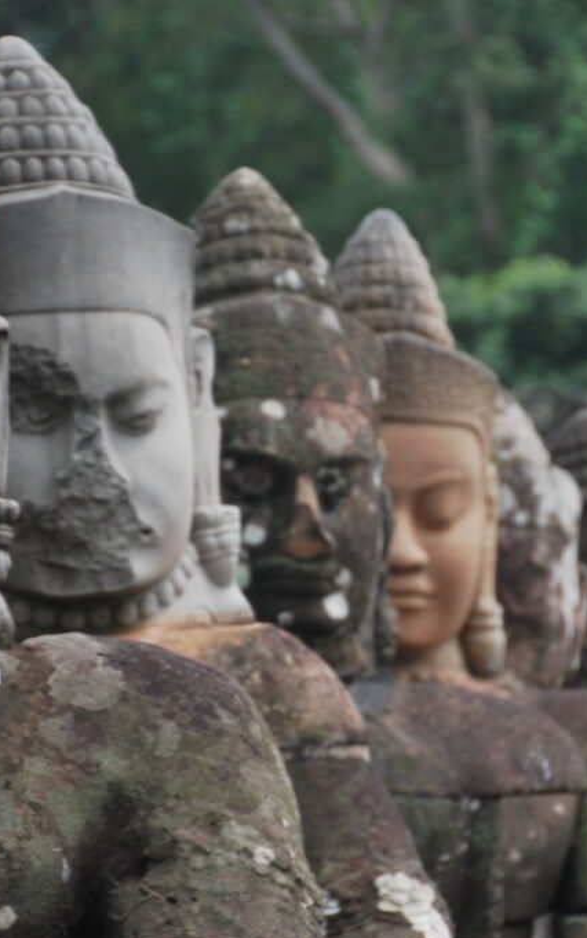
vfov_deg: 6.5
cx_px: 317
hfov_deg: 4.1
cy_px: 470
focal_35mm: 322
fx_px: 8237
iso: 320
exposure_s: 1/500
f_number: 6
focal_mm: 140
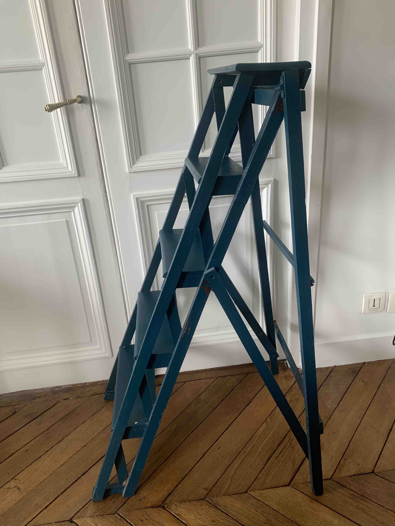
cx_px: 198
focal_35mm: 26
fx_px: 396
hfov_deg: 53.1
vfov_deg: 67.3
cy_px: 263
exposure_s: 1/93
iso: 100
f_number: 1.8
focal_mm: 4.25
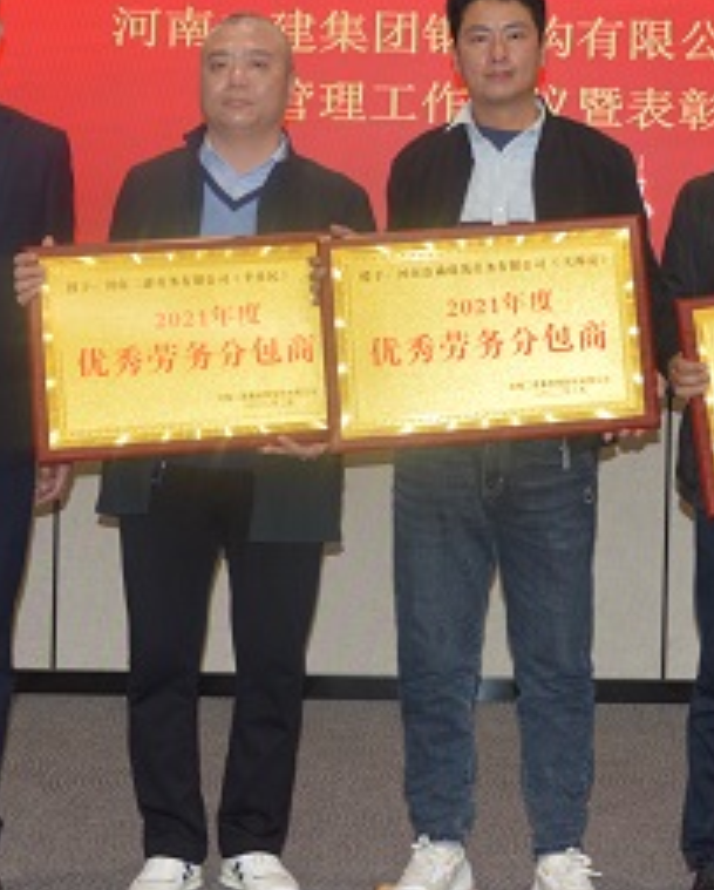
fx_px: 2090
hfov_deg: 19.2
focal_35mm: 79
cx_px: 559
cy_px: 229
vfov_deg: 23.8
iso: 400
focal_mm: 21
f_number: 3.8
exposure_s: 1/60
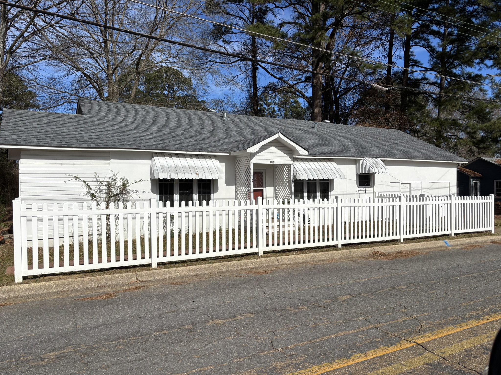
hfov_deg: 67.3
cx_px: 250
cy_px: 188
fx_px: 376
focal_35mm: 26
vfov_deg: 53.1
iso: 50
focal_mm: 5.96
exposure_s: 1/8333
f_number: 1.6
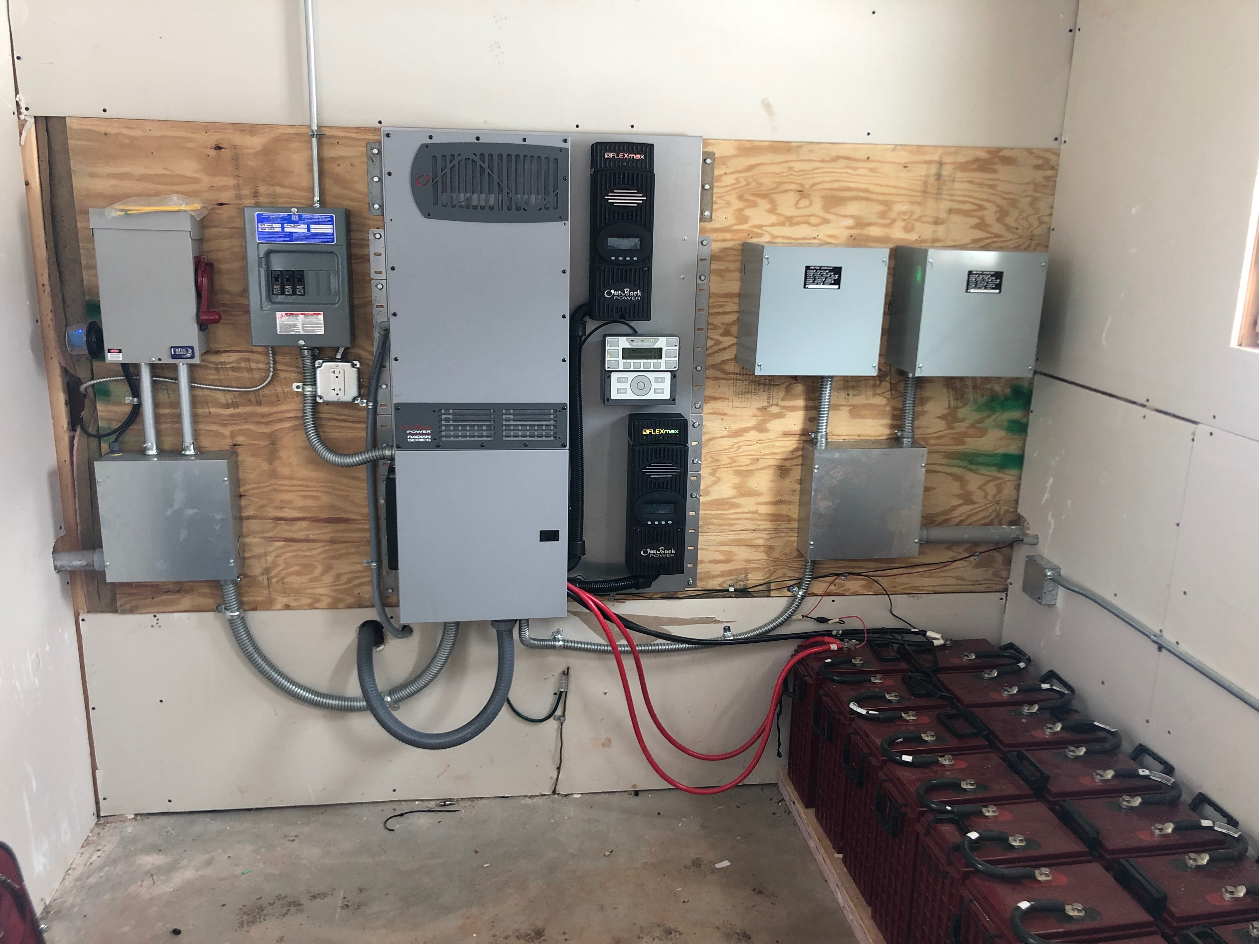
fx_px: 1018
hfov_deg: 63.4
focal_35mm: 28
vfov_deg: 49.7
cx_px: 630
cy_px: 472
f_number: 1.8
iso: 25
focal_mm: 3.99
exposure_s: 1/30
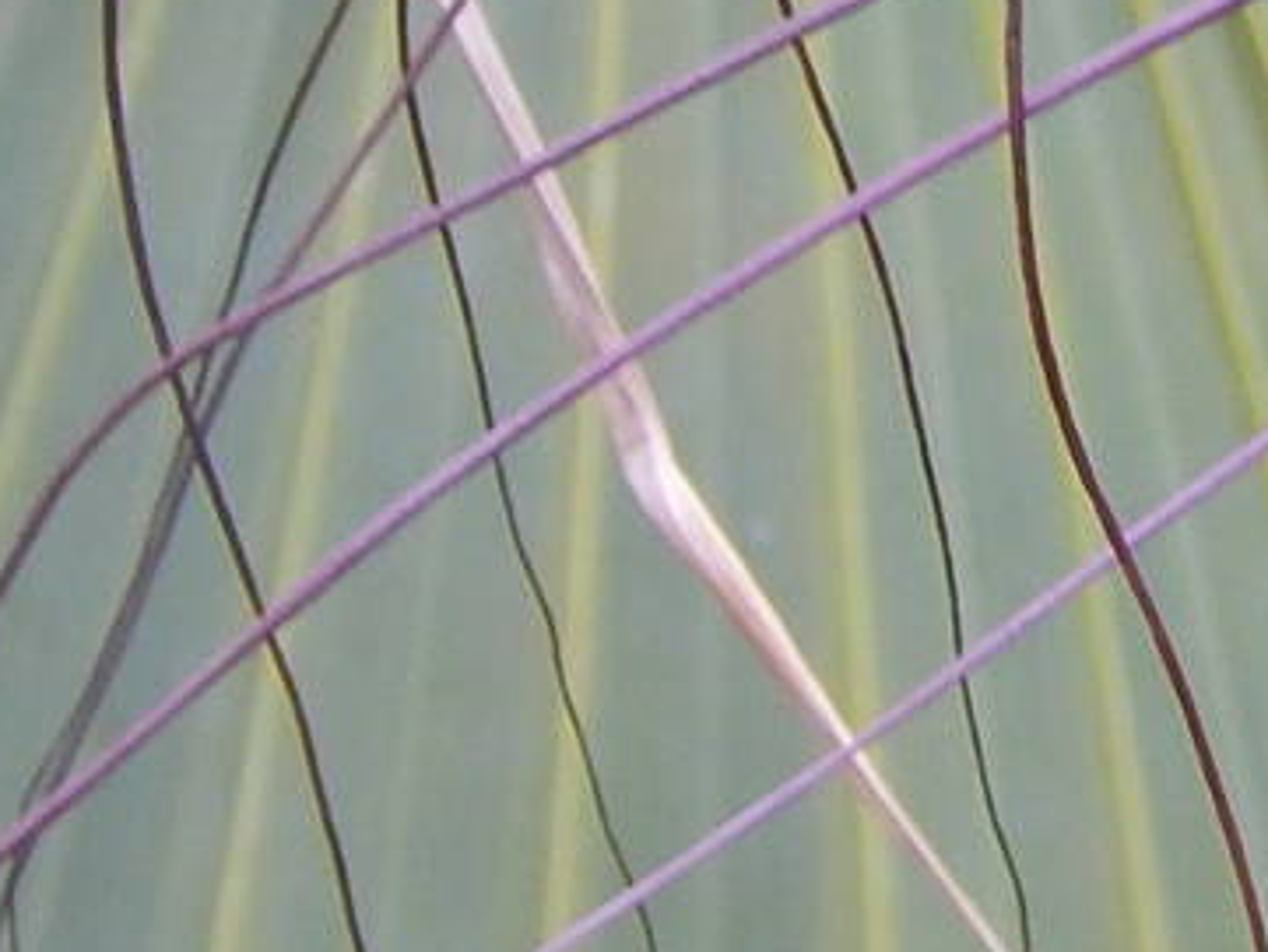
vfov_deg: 2.4
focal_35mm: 629
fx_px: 23048
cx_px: 2599
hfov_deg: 3.1
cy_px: -555
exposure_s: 1/30
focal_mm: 25.3
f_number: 4.9
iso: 180
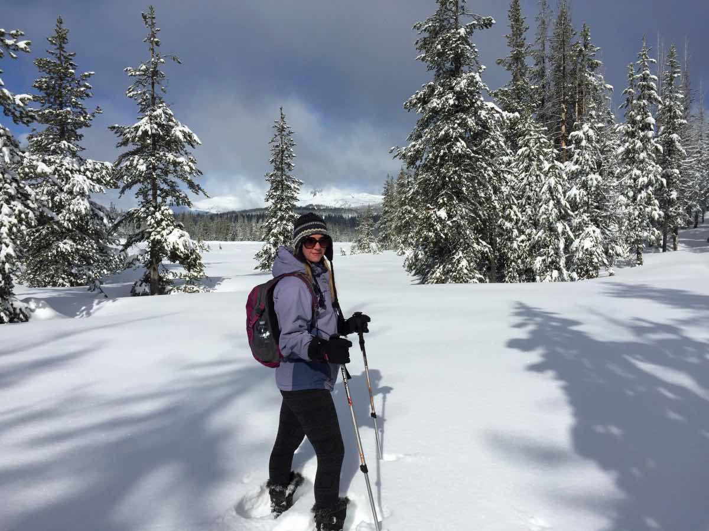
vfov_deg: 48.2
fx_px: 594
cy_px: 266
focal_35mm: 29
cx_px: 354
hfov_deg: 61.7
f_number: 2.2
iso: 32
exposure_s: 1/6623
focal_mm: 4.15
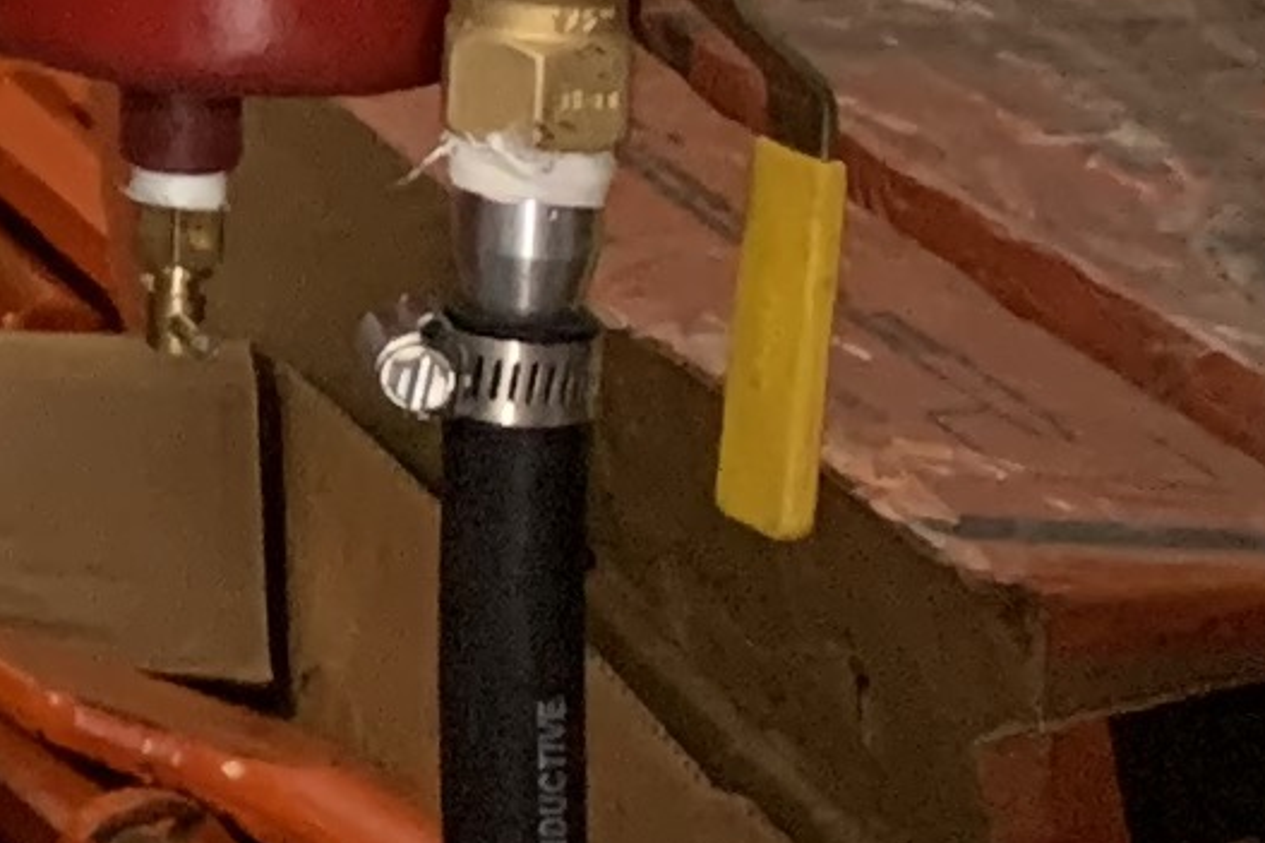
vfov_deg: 6.5
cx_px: -3039
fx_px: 7271
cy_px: -795
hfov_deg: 7.9
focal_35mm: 207
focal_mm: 4.25
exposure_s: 1/60
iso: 320
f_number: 1.8
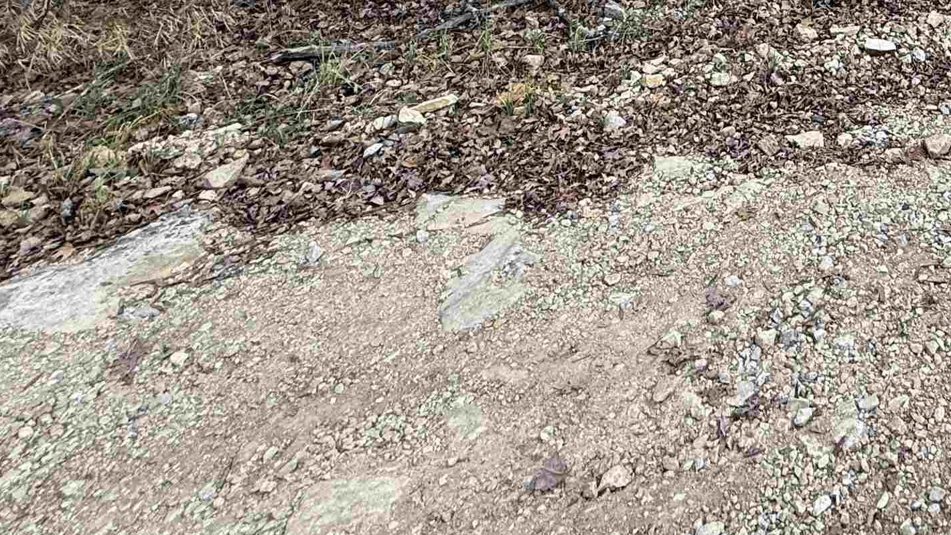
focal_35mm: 33
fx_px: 832
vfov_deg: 27.5
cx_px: 899
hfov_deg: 50.8
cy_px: -217
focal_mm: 2.22
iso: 64
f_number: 2.2
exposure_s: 1/126
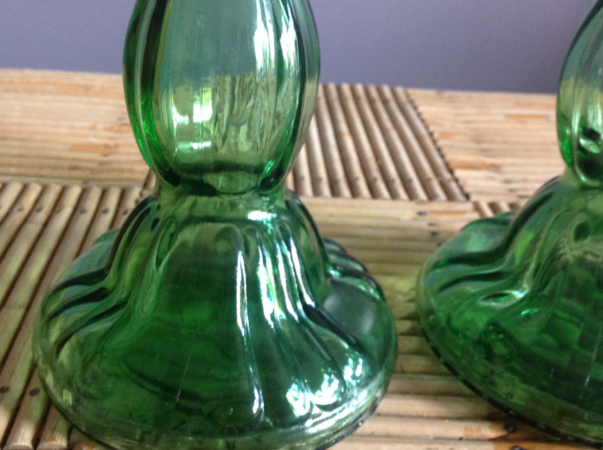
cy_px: 230
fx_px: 730
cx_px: 250
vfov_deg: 34.3
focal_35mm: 42
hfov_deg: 44.7
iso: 200
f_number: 2.4
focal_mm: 4.28
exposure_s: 1/15
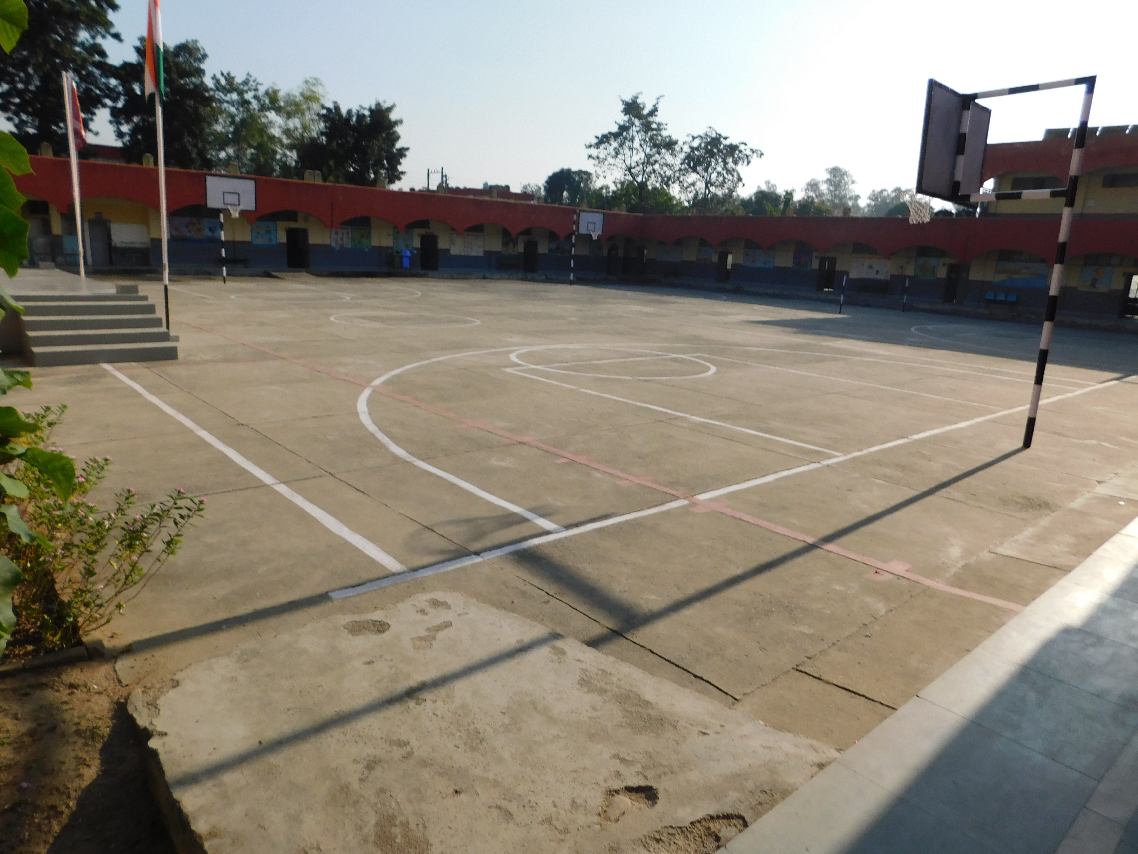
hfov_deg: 73.9
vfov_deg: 58.9
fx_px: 756
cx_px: 569
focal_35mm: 23
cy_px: 427
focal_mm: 4
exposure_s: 1/500
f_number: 6
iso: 125
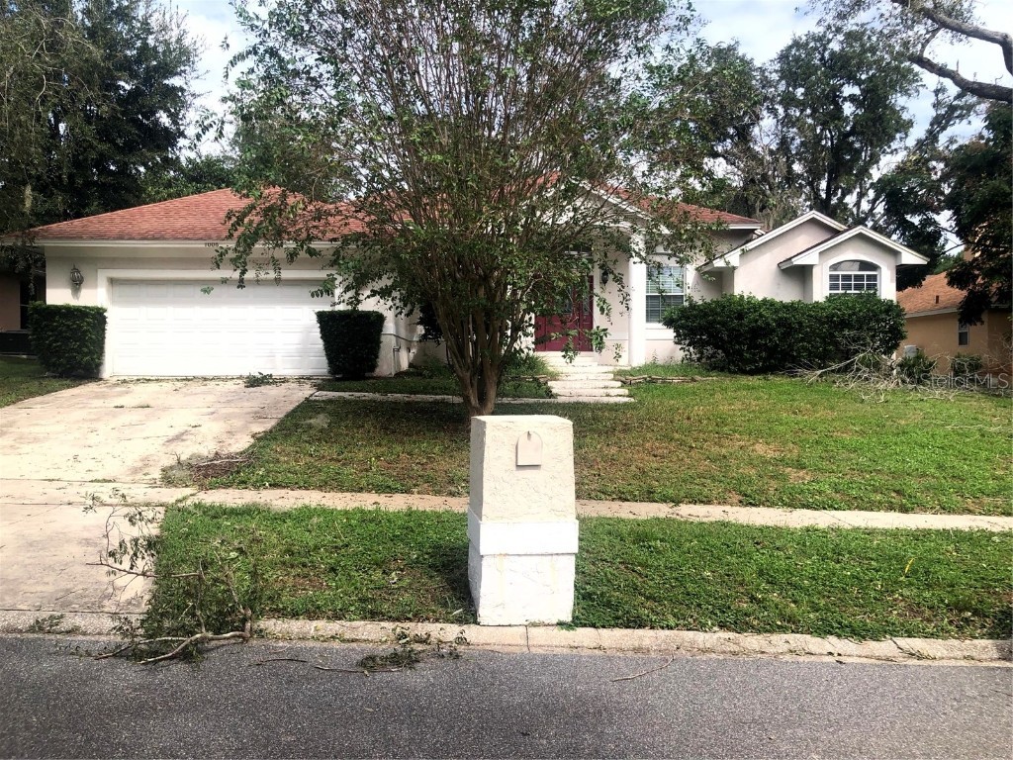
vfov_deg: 49.7
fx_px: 819
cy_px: 380
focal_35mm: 28
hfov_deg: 63.4
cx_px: 506
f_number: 1.8
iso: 20
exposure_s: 1/1621
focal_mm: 3.99
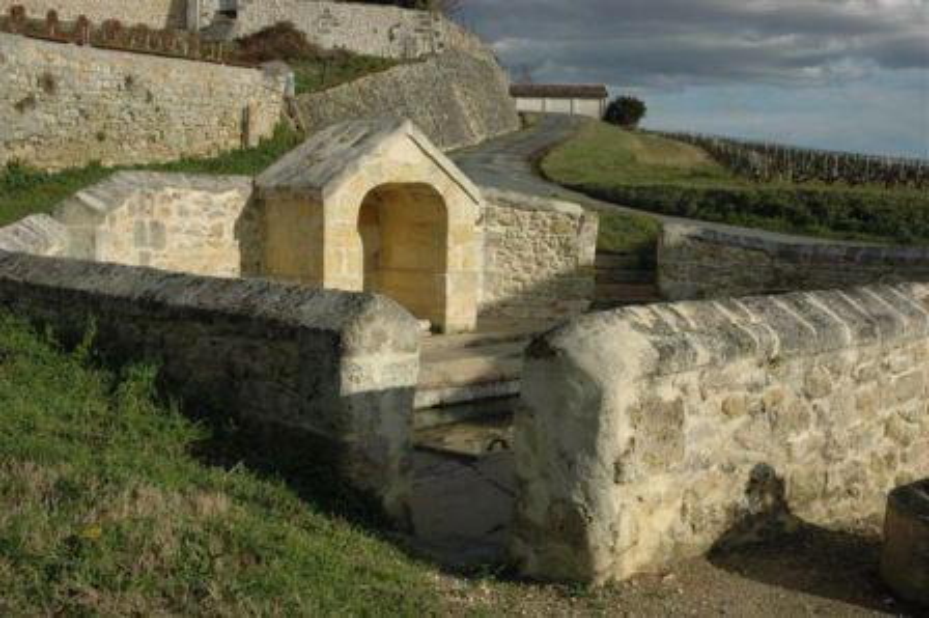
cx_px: 464
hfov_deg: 42.4
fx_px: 1199
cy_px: 309
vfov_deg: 28.9
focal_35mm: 46
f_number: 14
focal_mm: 31
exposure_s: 1/800
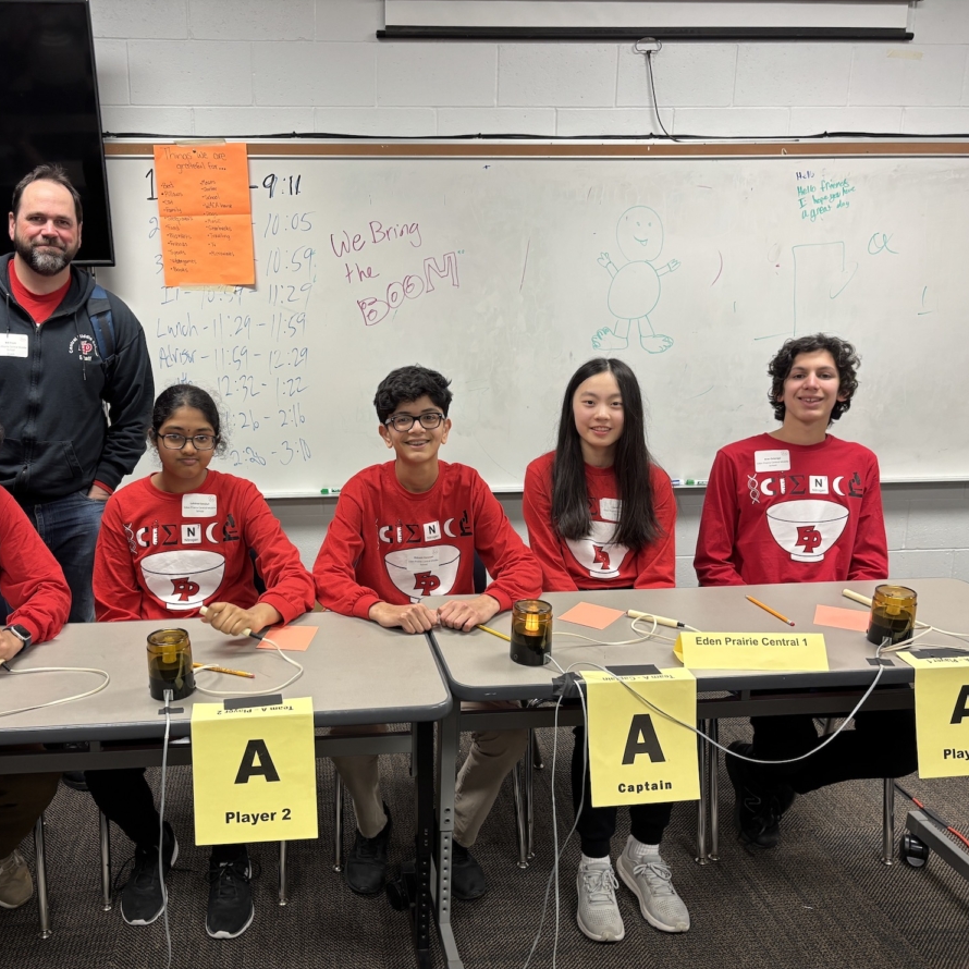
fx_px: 982
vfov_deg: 52.5
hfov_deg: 52.0
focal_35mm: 31
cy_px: 487
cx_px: 365
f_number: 1.6
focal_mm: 5.96
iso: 100
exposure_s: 1/60
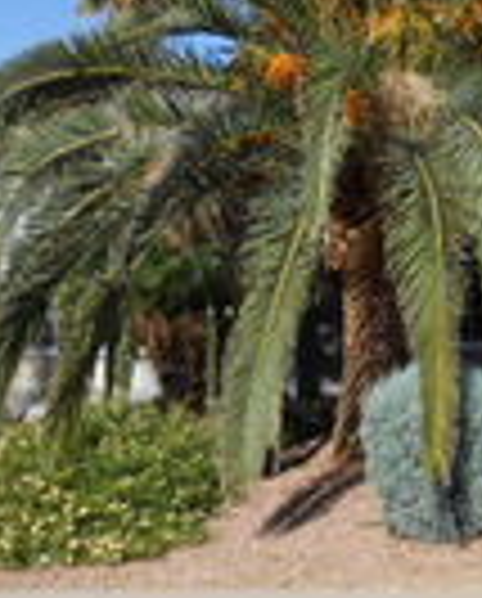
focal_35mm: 66
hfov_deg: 22.4
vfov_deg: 28.6
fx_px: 1173
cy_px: 279
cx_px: 477
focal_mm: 4.6
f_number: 3.5
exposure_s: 1/1000
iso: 80
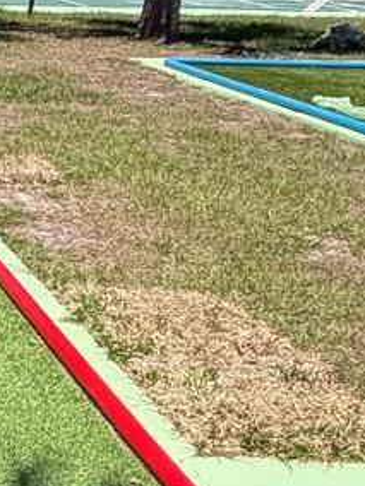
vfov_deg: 24.6
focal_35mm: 79
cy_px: 320
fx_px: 1111
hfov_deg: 14.6
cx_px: -418
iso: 32
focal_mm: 2.22
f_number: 2.2
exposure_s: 1/770
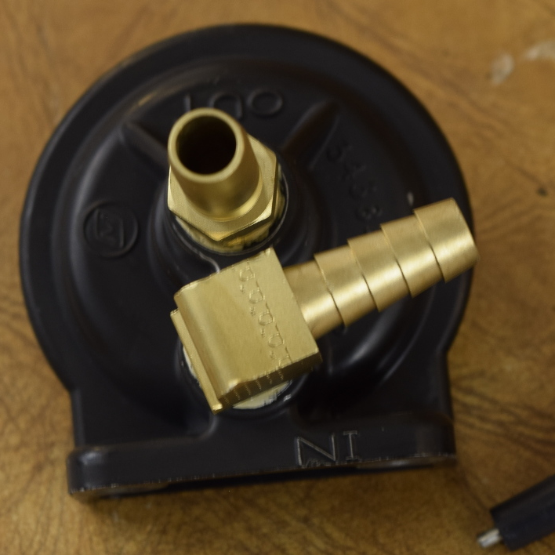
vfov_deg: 11.6
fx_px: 2721
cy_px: 319
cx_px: 359
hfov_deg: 11.6
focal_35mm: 150
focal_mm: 52
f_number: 8
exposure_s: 1/125
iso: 400
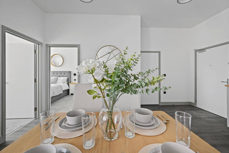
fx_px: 89
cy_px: 76
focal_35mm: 14
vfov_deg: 81.3
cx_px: 114
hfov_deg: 104.2
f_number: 7.1
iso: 640
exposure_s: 1/13
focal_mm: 14
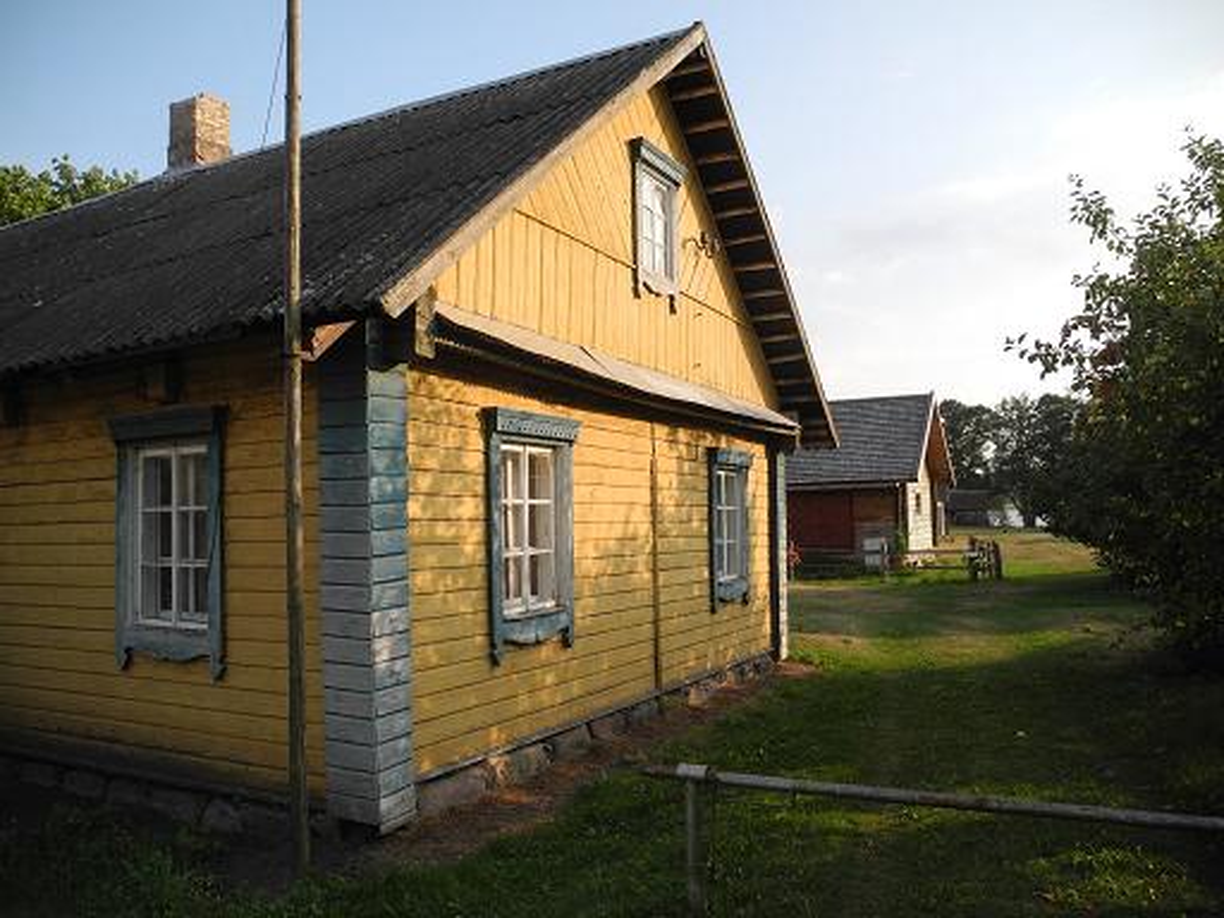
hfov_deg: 63.4
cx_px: 612
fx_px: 990
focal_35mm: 28
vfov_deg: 49.7
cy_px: 459
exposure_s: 1/800
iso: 100
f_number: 2.8
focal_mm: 6
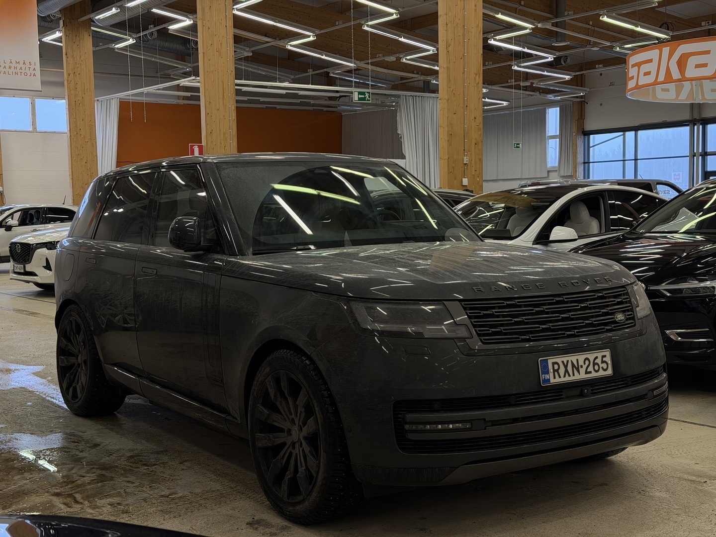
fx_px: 993
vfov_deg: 30.3
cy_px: 268
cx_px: 358
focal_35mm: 48
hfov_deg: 39.7
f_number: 1.78
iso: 50
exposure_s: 1/100
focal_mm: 6.76
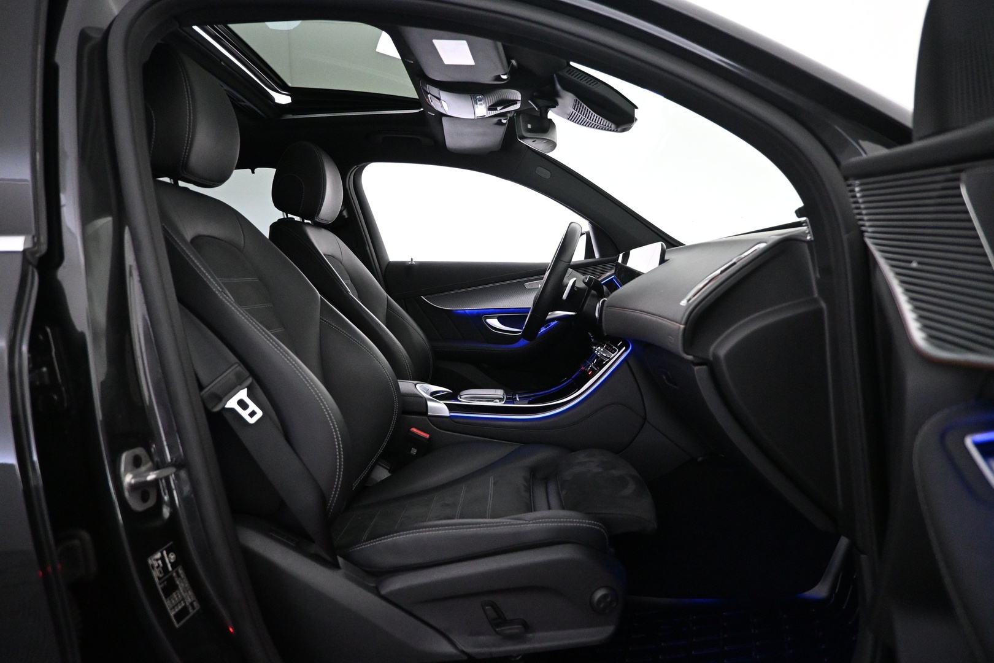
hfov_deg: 73.7
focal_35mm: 24
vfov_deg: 53.1
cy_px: 332
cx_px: 497
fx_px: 663
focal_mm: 16
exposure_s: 1/100
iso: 4000
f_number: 3.5
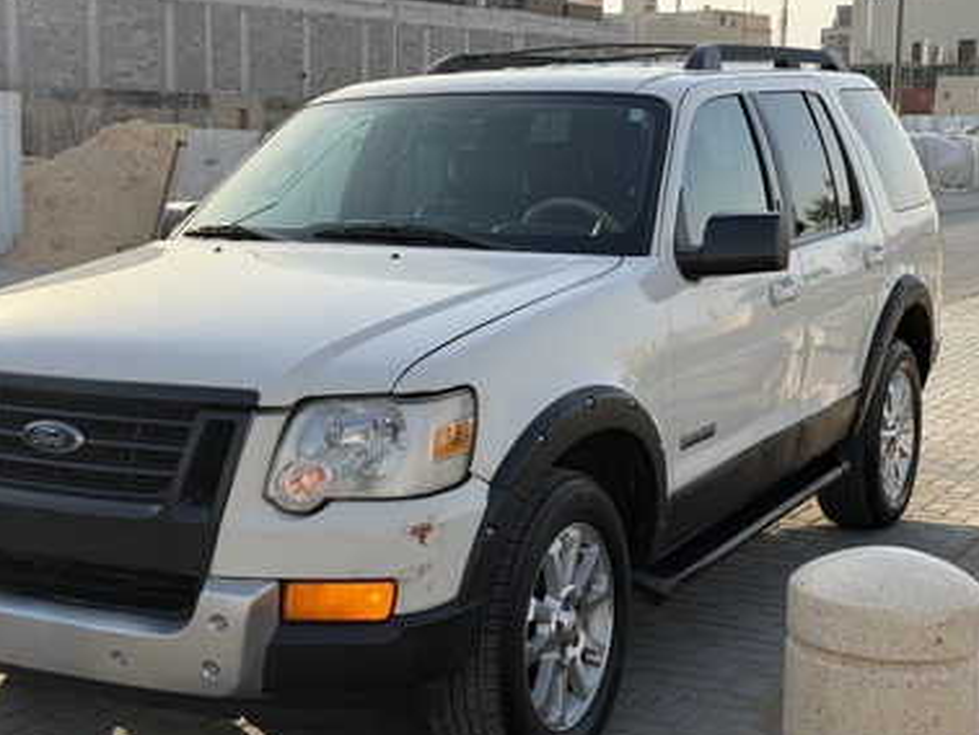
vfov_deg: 25.3
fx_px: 1641
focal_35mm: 58
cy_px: 387
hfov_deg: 33.2
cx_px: 418
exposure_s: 1/3378
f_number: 1.78
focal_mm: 6.76
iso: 100
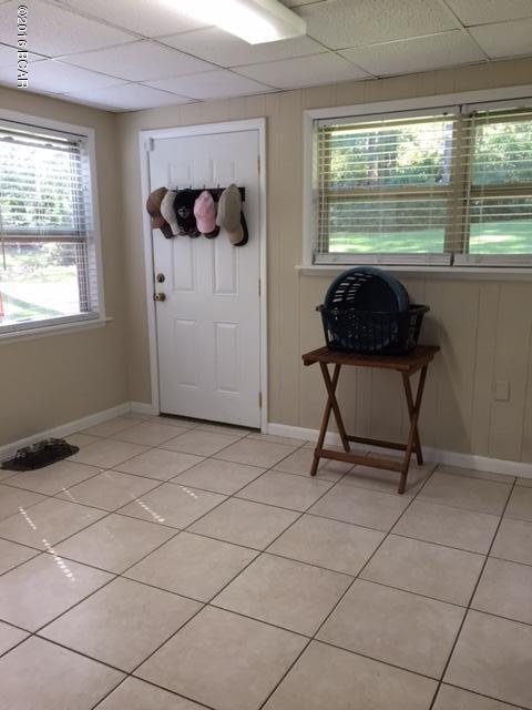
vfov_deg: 61.7
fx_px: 594
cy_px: 355
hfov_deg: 48.2
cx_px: 266
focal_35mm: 29
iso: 40
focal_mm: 4.15
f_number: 2.2
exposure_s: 1/30
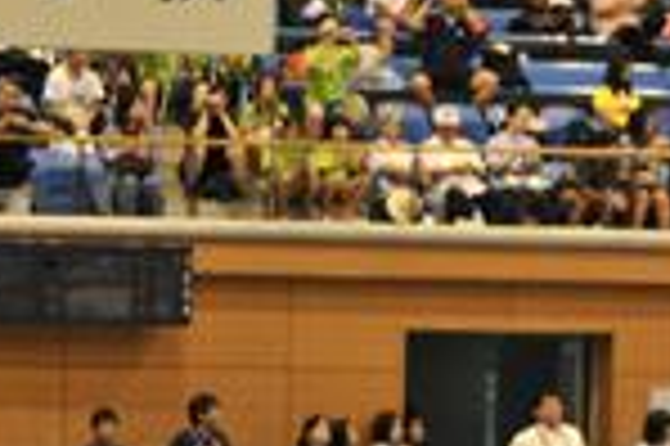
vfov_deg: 5.1
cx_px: -648
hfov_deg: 7.4
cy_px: 579
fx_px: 4964
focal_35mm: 267
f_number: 8
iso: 2000
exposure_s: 1/80
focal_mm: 62
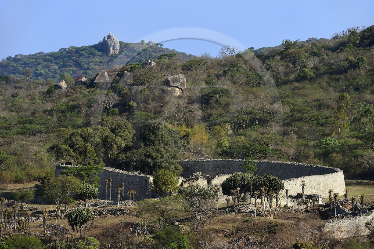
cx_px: 187
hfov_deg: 10.3
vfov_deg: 6.9
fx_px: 2076
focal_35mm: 200
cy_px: 124
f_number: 10
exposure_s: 1/250
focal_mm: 200
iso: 200
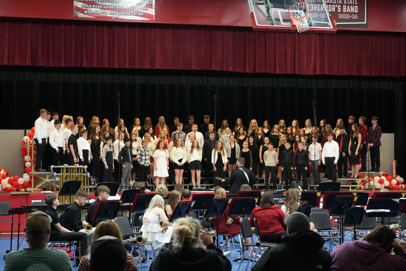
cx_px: 203
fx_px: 897
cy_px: 136
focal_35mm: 80
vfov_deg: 17.2
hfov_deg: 25.5
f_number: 5
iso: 8000
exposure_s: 1/200
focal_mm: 53
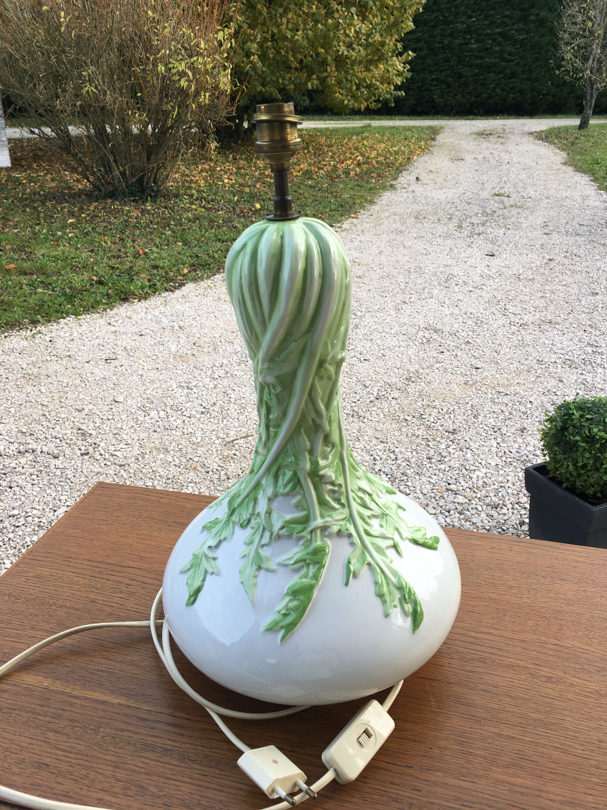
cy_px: 405
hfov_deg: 48.2
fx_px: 678
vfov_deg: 61.7
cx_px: 304
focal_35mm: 29
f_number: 2.2
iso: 25
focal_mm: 4.15
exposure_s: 1/203
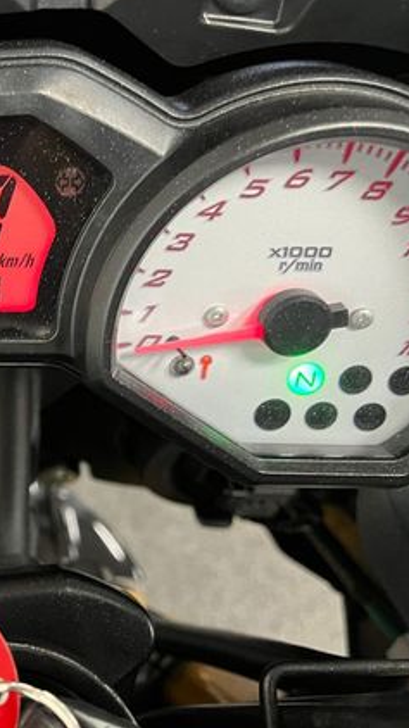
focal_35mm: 43
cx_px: -128
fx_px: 830
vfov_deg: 47.3
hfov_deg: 24.1
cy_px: 399
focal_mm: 5.1
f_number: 1.6
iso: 400
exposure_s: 1/33
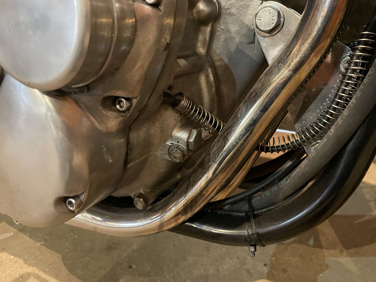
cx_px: 188
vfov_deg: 53.1
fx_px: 282
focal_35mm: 26
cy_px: 141
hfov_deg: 67.3
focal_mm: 4.2
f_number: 1.6
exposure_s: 1/25
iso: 640
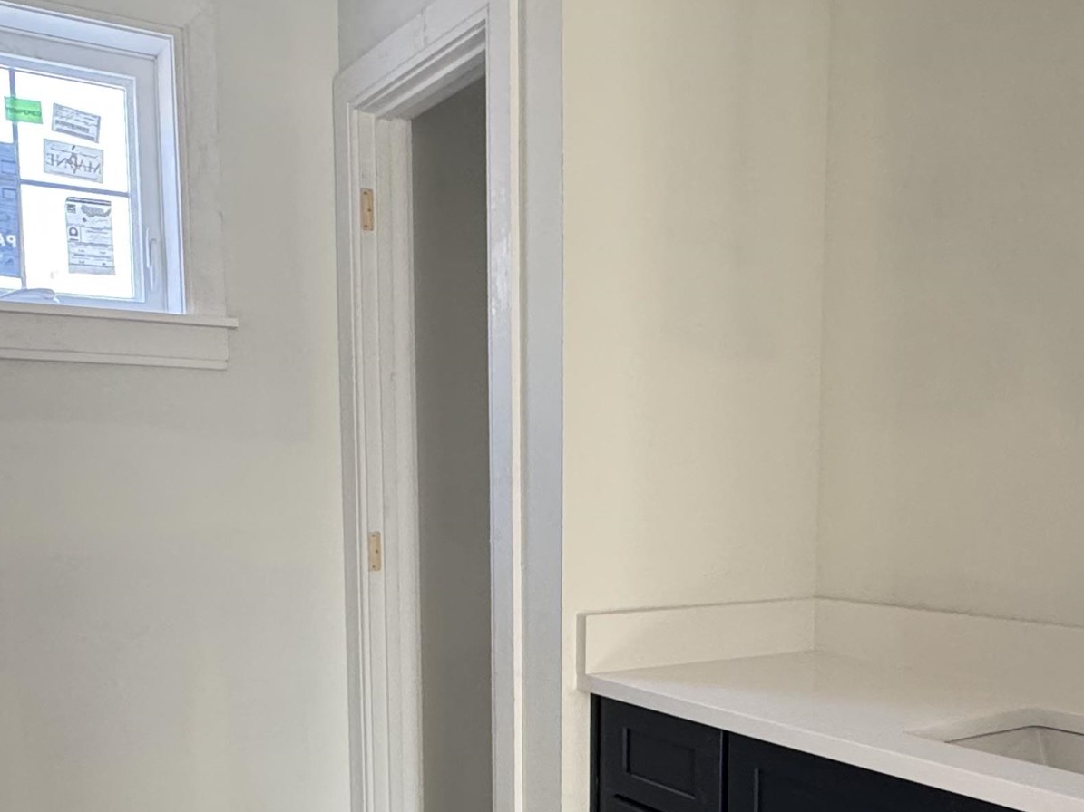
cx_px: 529
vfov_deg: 38.6
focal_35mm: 36
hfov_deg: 51.4
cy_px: 615
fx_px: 1127
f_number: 2.2
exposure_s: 1/75
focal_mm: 2.22
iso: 320
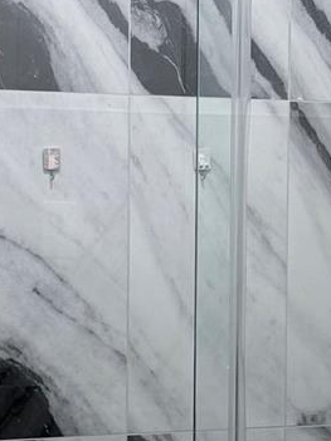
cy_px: 225
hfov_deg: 14.0
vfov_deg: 18.7
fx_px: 1340
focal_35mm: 105
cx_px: 235
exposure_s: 1/60
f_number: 1.78
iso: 125
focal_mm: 6.76
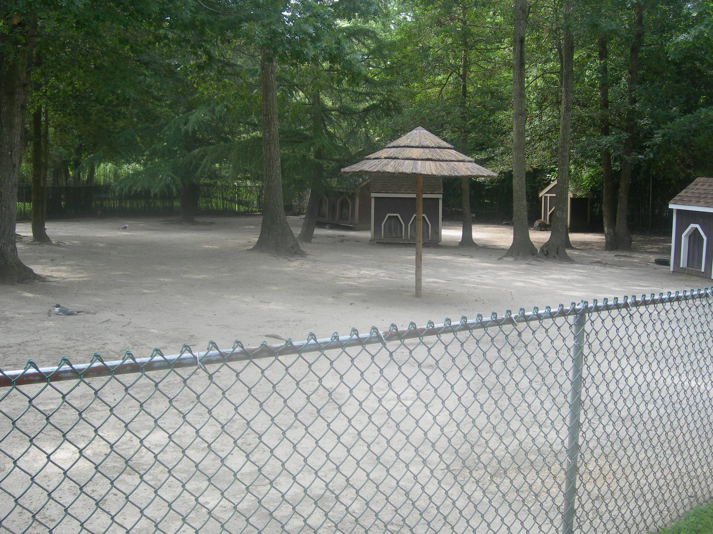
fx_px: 783
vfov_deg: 37.7
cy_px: 267
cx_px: 356
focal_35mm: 38
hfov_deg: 49.0
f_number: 2.8
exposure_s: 1/222
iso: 50
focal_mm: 7.8
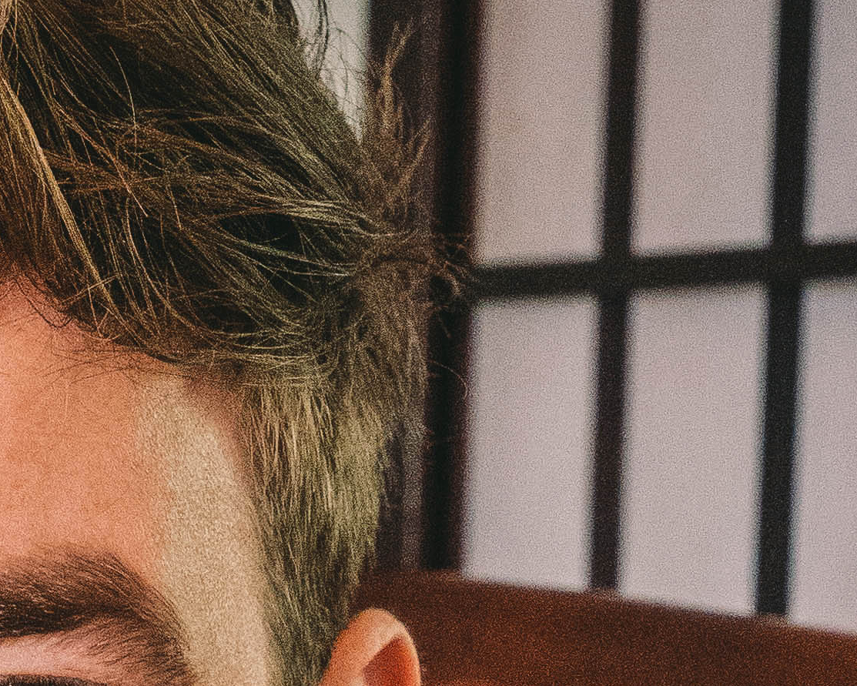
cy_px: 1434
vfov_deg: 3.6
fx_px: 10833
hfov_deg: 4.5
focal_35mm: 427
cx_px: 2
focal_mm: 53
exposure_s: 1/100
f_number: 5.6
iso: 3200
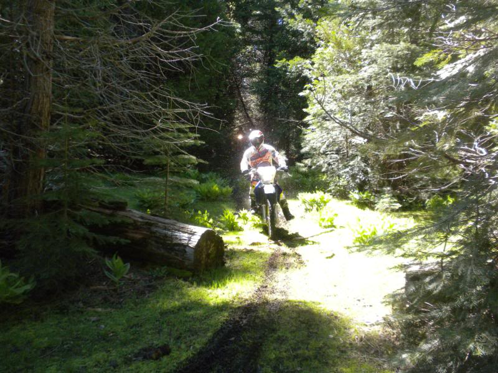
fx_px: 532
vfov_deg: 38.7
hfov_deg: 50.1
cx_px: 249
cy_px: 186
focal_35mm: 37
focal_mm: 6.6
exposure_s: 1/360
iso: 364
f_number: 3.5
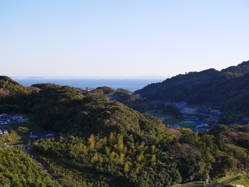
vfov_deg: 22.9
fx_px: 461
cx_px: 124
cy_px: 94
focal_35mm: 64
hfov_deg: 30.3
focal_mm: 32
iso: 200
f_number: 7.1
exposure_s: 1/250
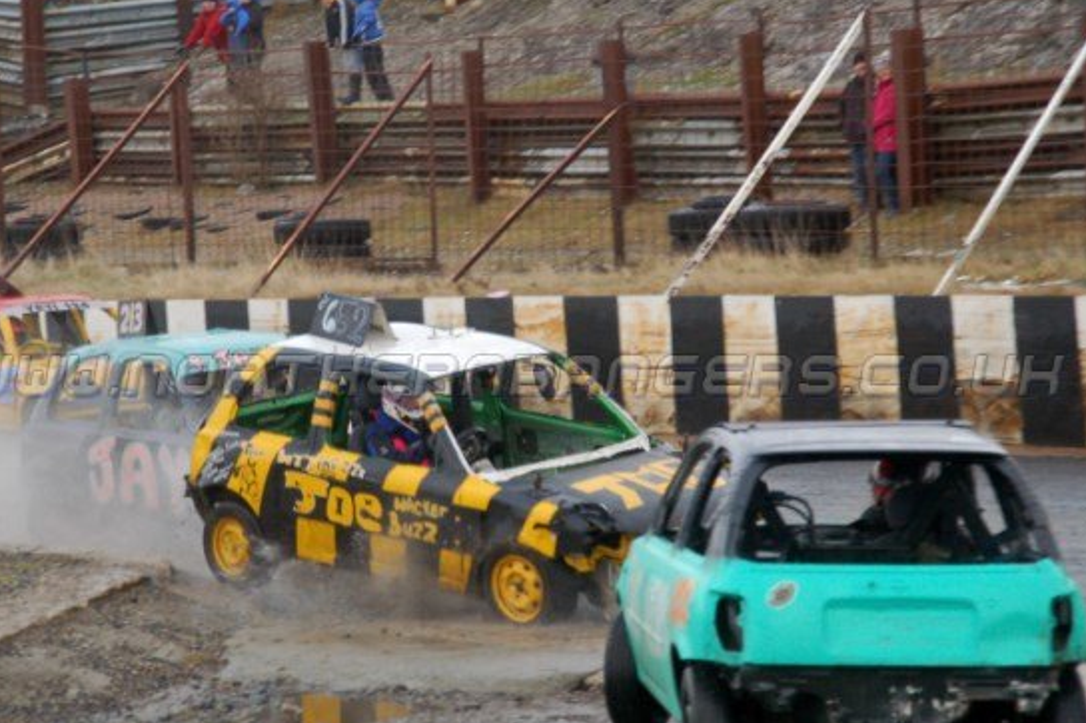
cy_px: 381
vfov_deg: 8.2
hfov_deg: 12.3
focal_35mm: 168
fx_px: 5052
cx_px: 523
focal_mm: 95
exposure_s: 1/320
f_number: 5.6
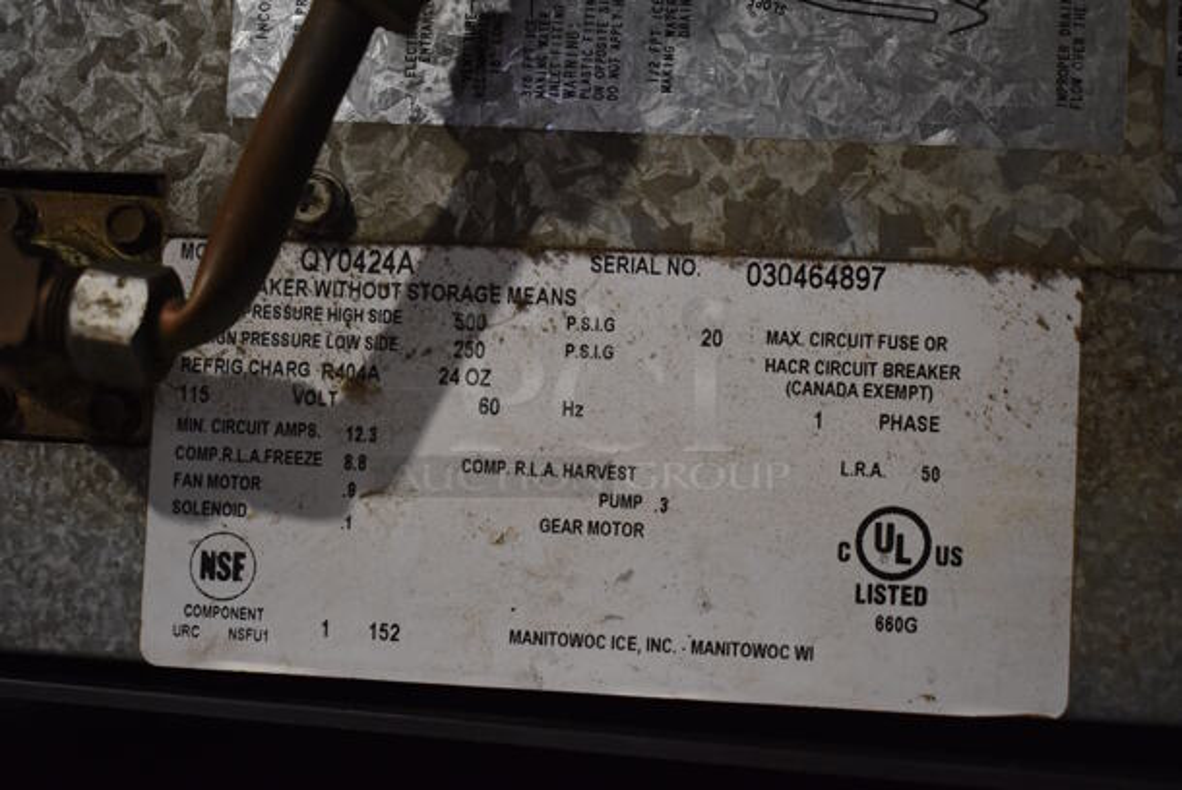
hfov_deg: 38.8
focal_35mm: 51
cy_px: 395
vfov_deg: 26.5
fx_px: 1676
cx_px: 591
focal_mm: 34
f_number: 4.5
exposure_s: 1/60
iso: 1100
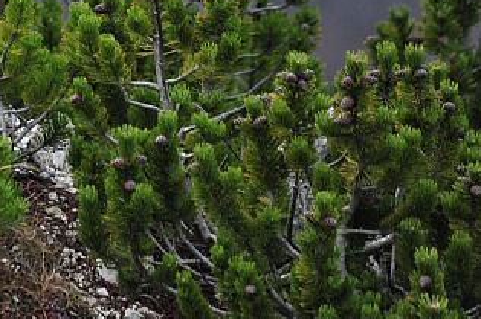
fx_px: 19077
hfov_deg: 1.4
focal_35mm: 1430
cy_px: -103
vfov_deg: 1.0
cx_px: -194
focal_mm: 500
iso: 1000
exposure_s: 1/320
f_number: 9
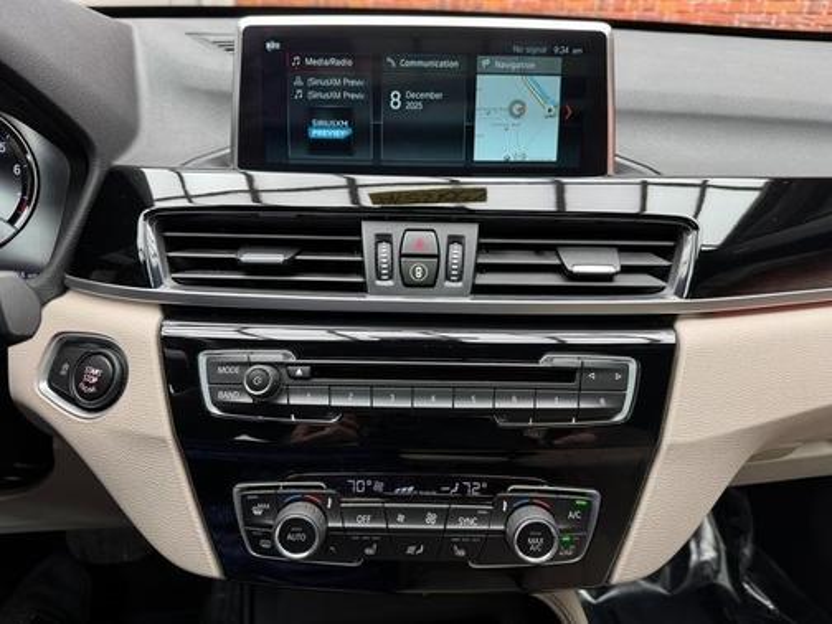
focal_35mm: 24
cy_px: 312
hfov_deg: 71.6
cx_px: 416
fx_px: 577
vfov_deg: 56.8
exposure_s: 1/60
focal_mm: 6.76
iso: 160
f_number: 1.78
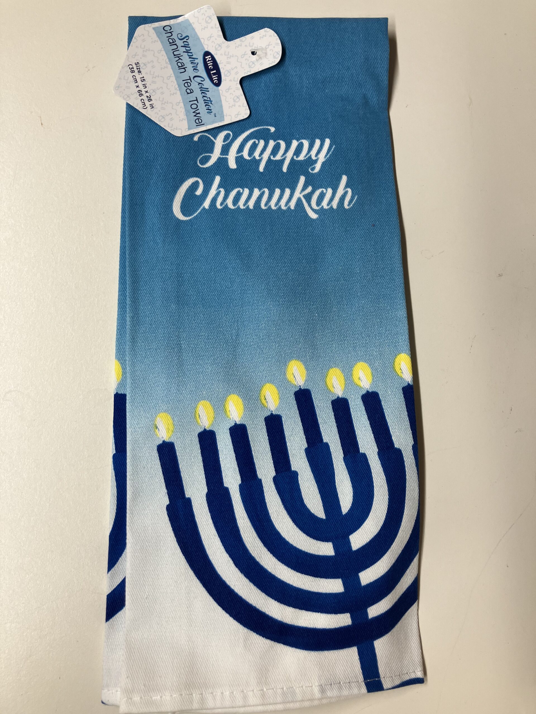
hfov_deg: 49.7
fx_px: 578
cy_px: 357
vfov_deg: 63.4
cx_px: 268
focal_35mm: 28
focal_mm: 3.99
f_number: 1.8
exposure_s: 1/60
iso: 40
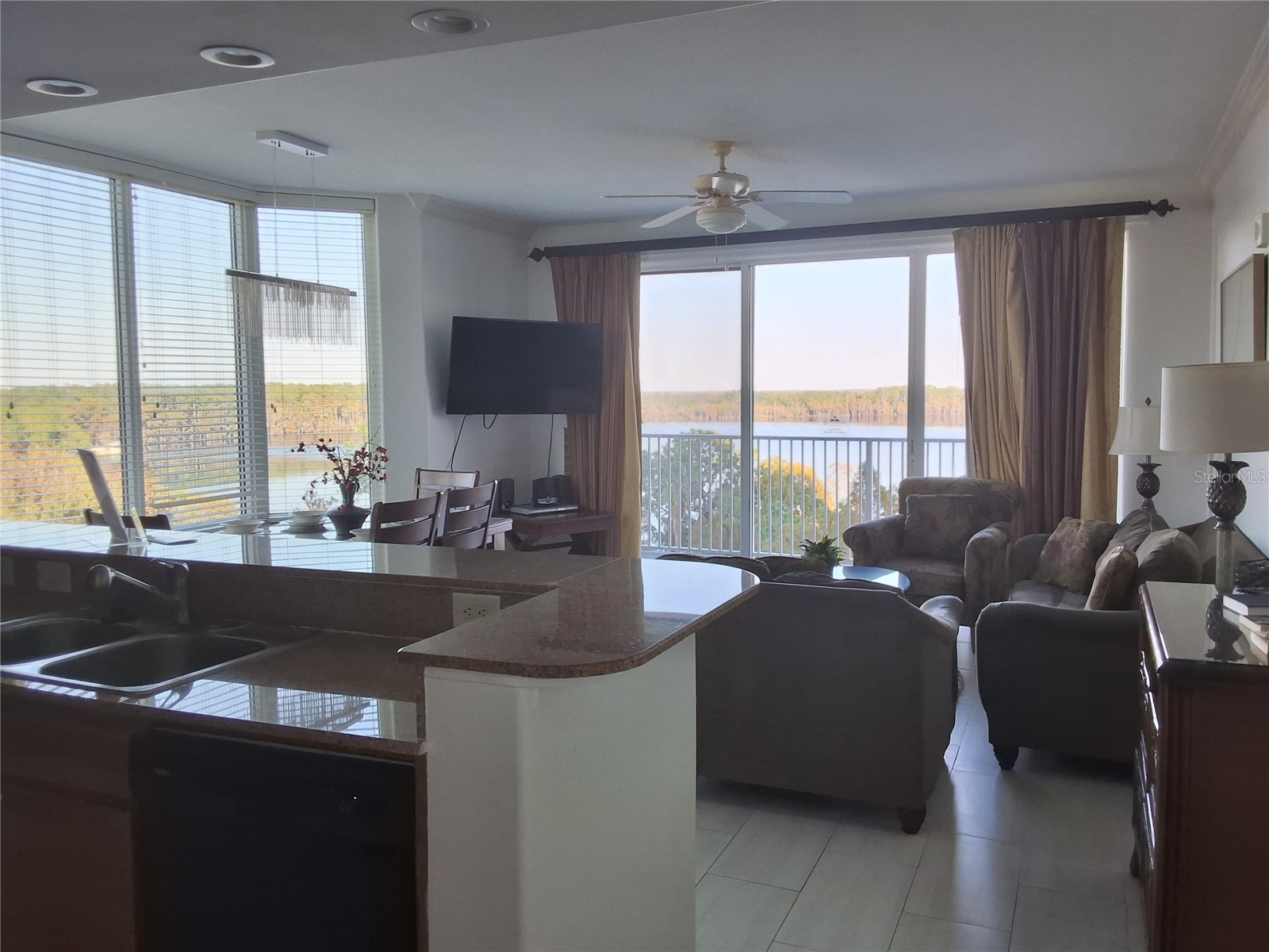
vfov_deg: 49.7
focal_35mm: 28
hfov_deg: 63.4
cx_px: 634
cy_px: 476
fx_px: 1026
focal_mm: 2.91
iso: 50
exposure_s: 1/120
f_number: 1.9
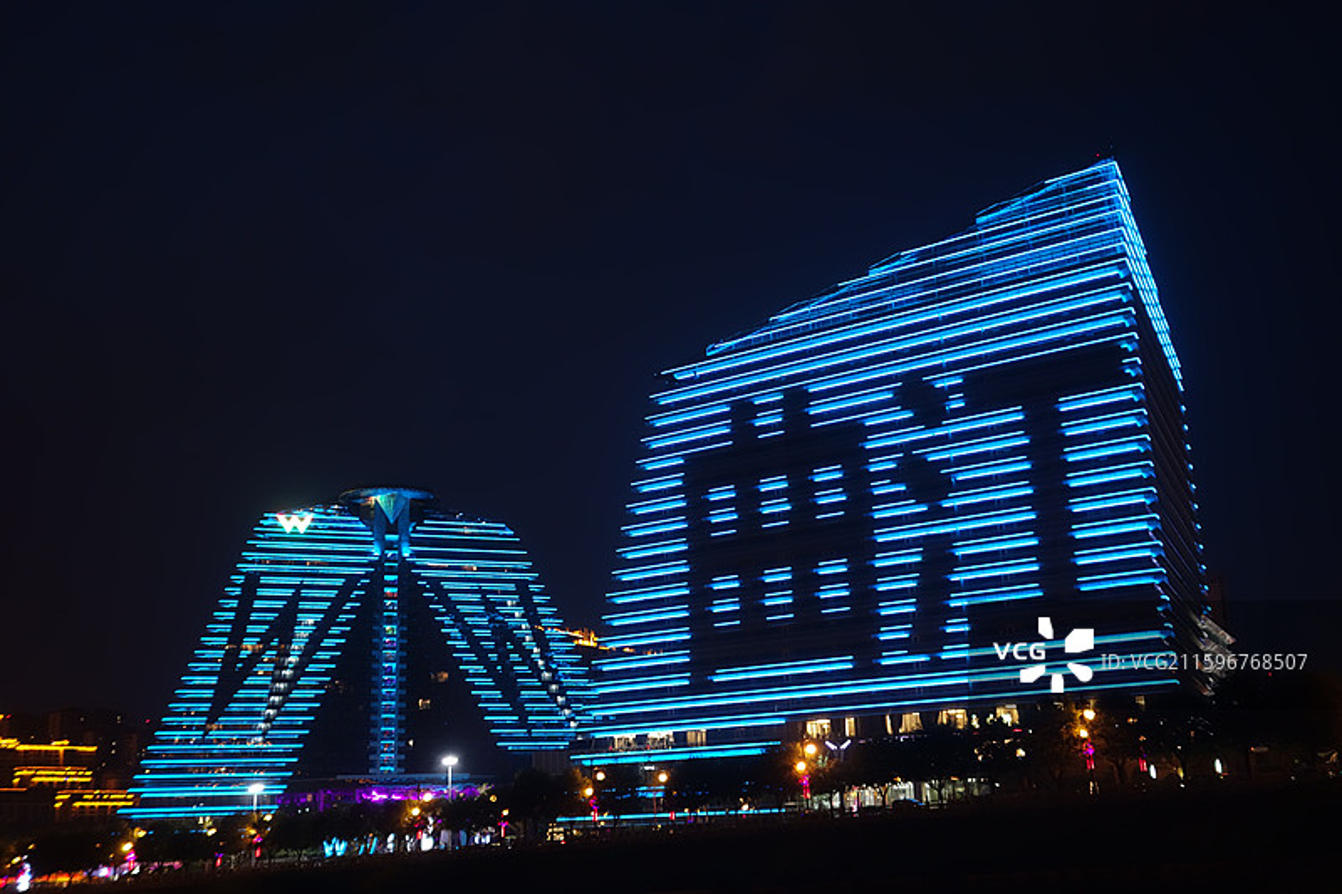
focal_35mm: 39
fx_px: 1453
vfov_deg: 34.2
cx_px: 671
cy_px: 447
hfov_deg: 49.6
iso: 800
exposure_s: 1/25
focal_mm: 14.57
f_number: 2.8
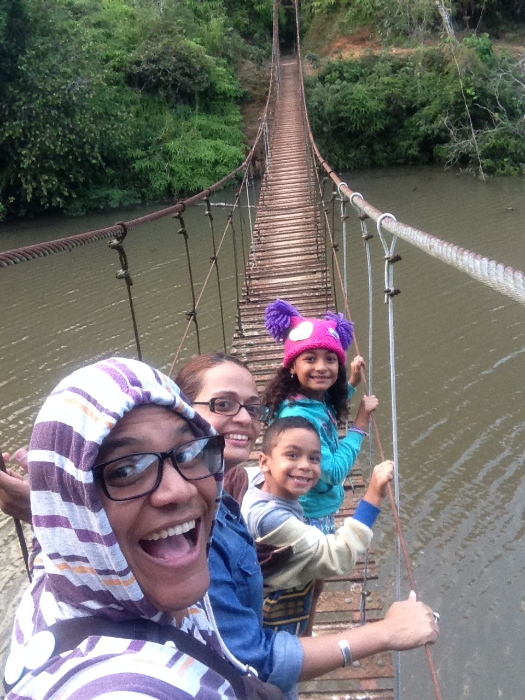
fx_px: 708
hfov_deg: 40.7
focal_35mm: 35
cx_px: 262
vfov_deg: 52.6
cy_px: 350
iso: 125
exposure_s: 1/30
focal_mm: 2.18
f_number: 2.4
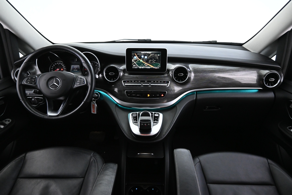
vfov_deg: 53.1
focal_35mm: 24
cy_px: 98
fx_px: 195
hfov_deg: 73.7
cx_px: 146
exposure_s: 1/25
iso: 2800
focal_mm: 16
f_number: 3.5
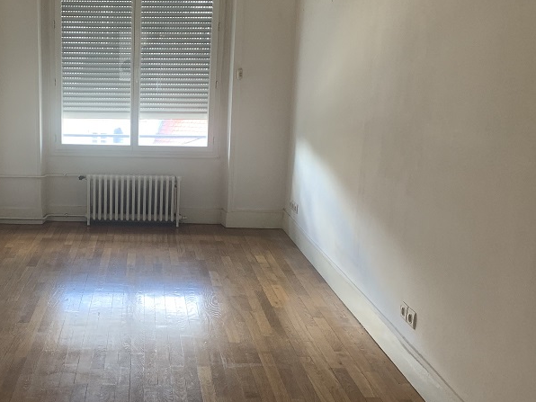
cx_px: 134
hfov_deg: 41.7
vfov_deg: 32.9
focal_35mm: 44
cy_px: 200
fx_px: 681
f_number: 1.8
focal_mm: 4.25
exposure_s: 1/60
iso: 200
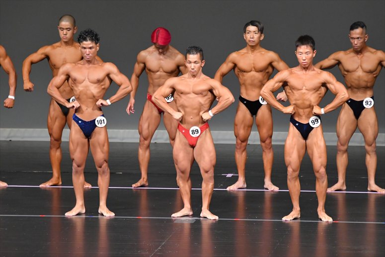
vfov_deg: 4.6
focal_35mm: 300
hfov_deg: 6.9
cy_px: 128
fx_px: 3207
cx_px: 192
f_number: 5.6
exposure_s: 1/400
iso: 5000
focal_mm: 200
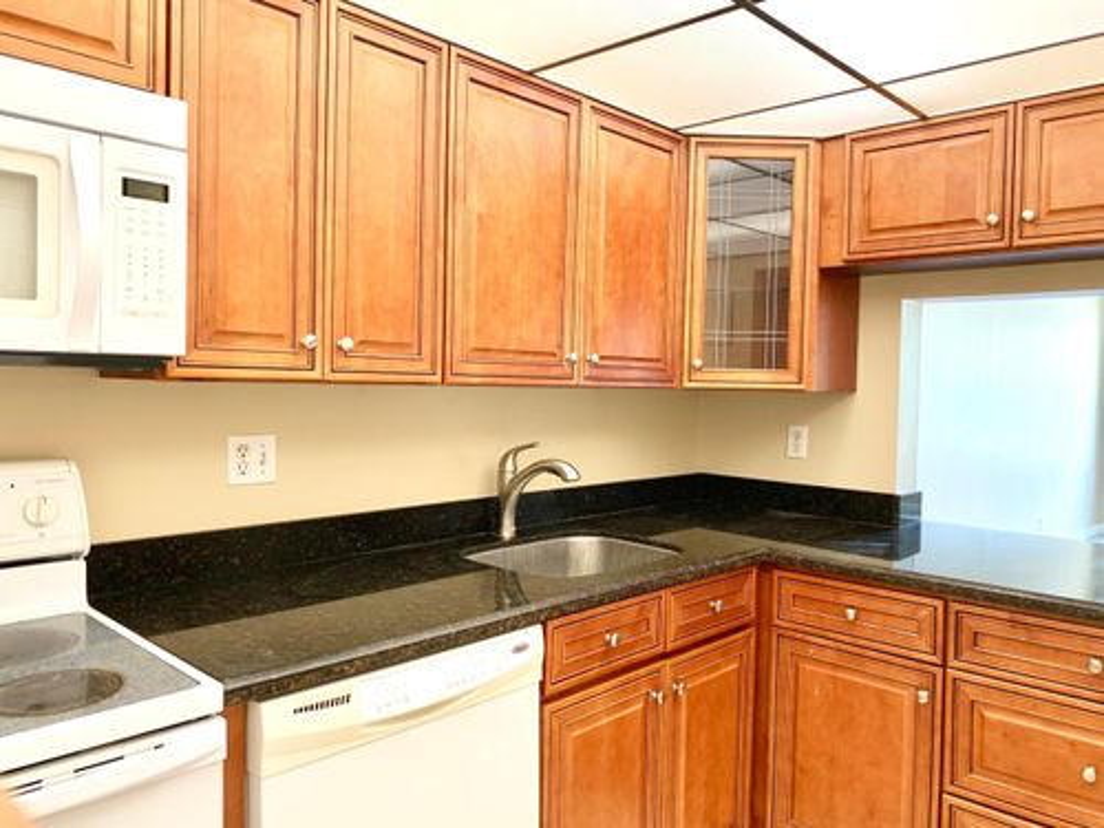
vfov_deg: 53.1
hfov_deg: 67.3
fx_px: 829
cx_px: 552
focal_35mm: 26
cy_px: 414
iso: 125
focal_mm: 4.25
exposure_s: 1/60
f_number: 1.8
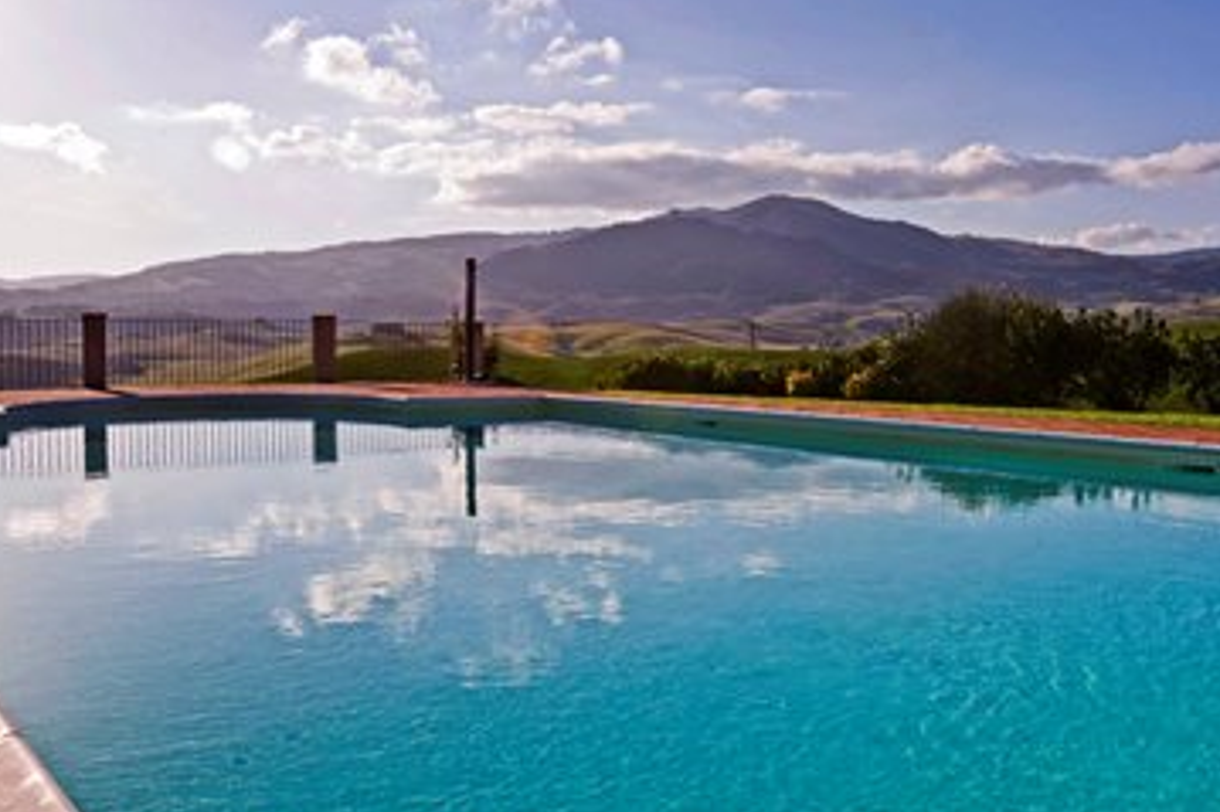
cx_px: 602
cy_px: 381
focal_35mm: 39
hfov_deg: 49.6
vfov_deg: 34.2
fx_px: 1321
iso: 200
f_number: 22
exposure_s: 1/60
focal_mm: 35
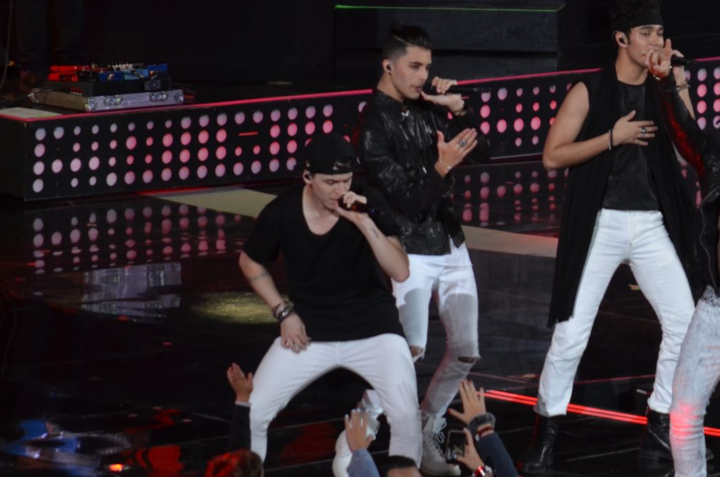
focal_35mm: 585
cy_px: 201
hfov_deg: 3.5
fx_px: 11673
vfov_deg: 2.3
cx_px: 660
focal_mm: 200
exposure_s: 1/125
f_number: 5.6
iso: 800
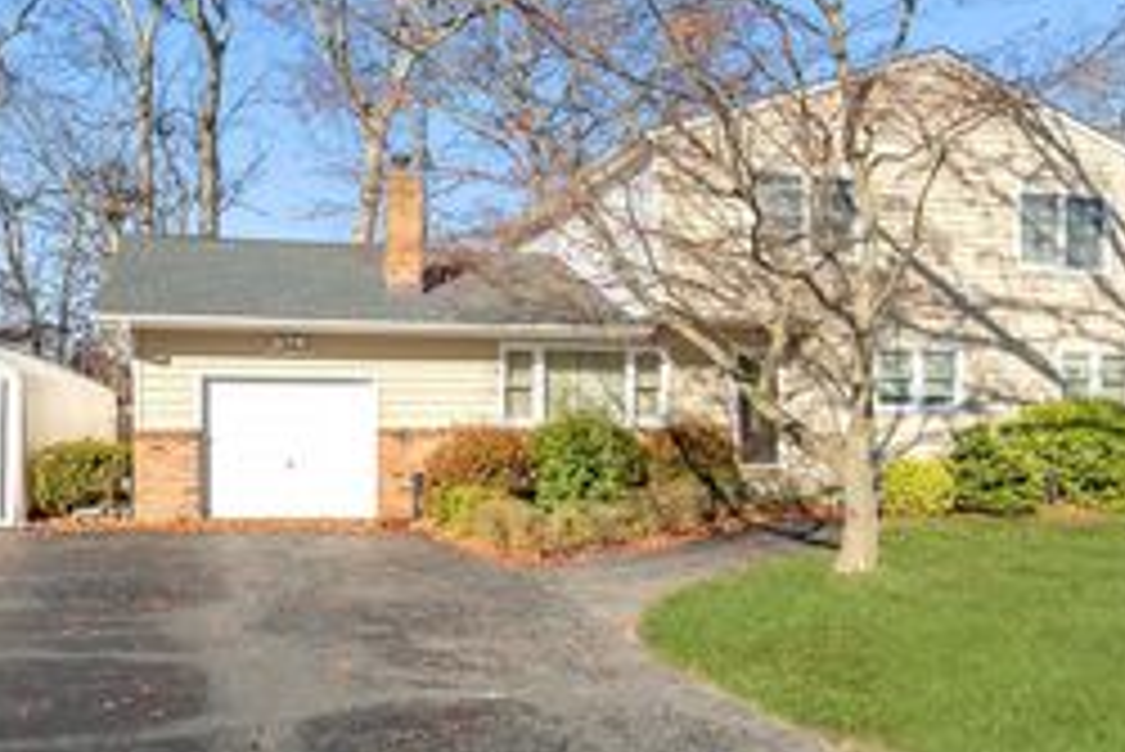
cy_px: 426
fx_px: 1001
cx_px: 540
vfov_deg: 41.1
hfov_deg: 58.7
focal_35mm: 32
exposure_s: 1/320
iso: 100
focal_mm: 16
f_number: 5.6
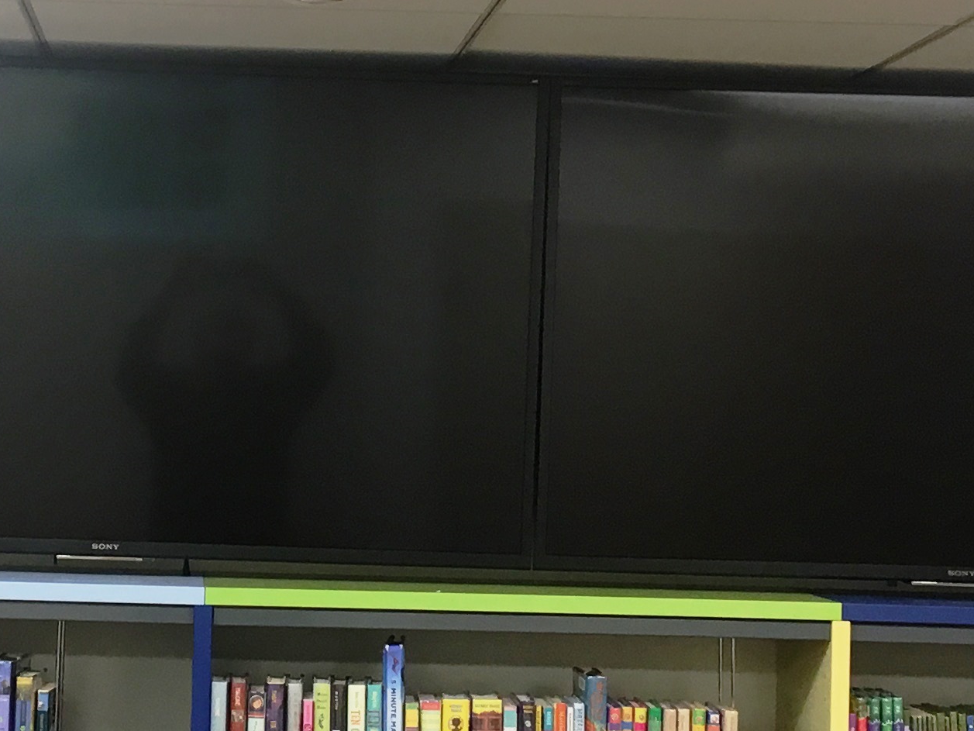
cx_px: 263
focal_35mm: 93
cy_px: 353
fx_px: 2617
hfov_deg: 20.9
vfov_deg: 15.9
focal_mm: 4.15
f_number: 2.2
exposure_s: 1/30
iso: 50
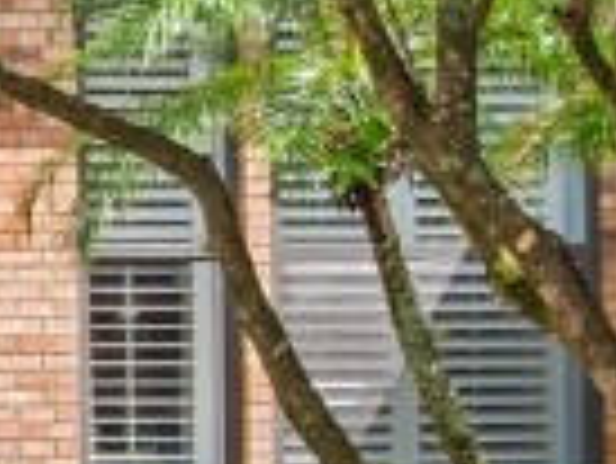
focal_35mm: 149
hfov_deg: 11.4
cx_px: -773
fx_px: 2654
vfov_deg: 10.0
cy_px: 306
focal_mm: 10
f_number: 8
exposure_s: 1/80
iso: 200
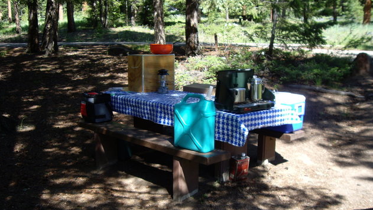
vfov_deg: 28.3
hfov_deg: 48.4
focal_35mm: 42
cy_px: 123
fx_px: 415
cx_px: 184
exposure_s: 1/160
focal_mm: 6.2
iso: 50
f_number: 2.7
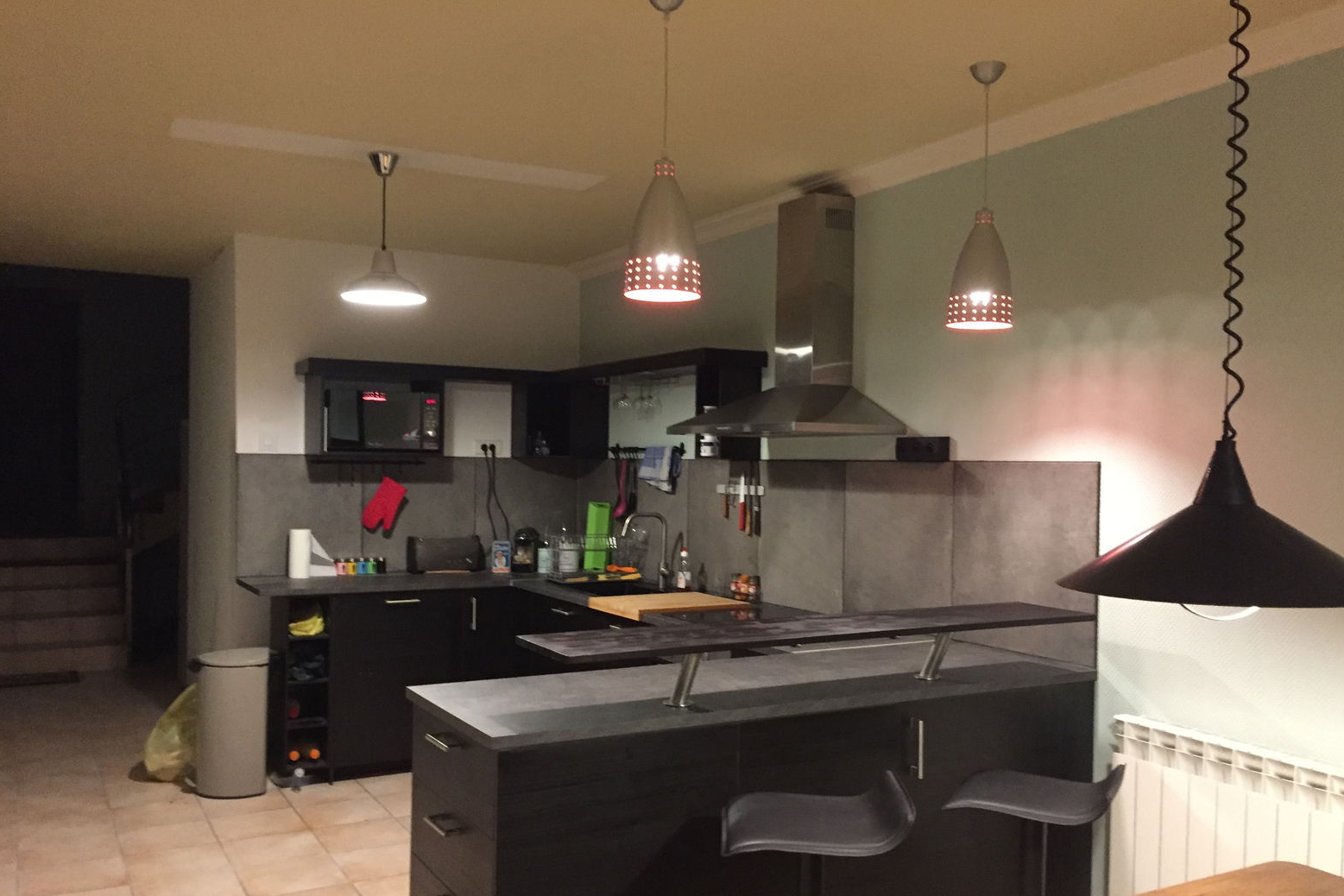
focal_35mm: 31
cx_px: 687
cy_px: 497
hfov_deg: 60.3
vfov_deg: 42.3
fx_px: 1157
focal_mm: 4.15
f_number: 2.2
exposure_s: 1/17
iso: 320
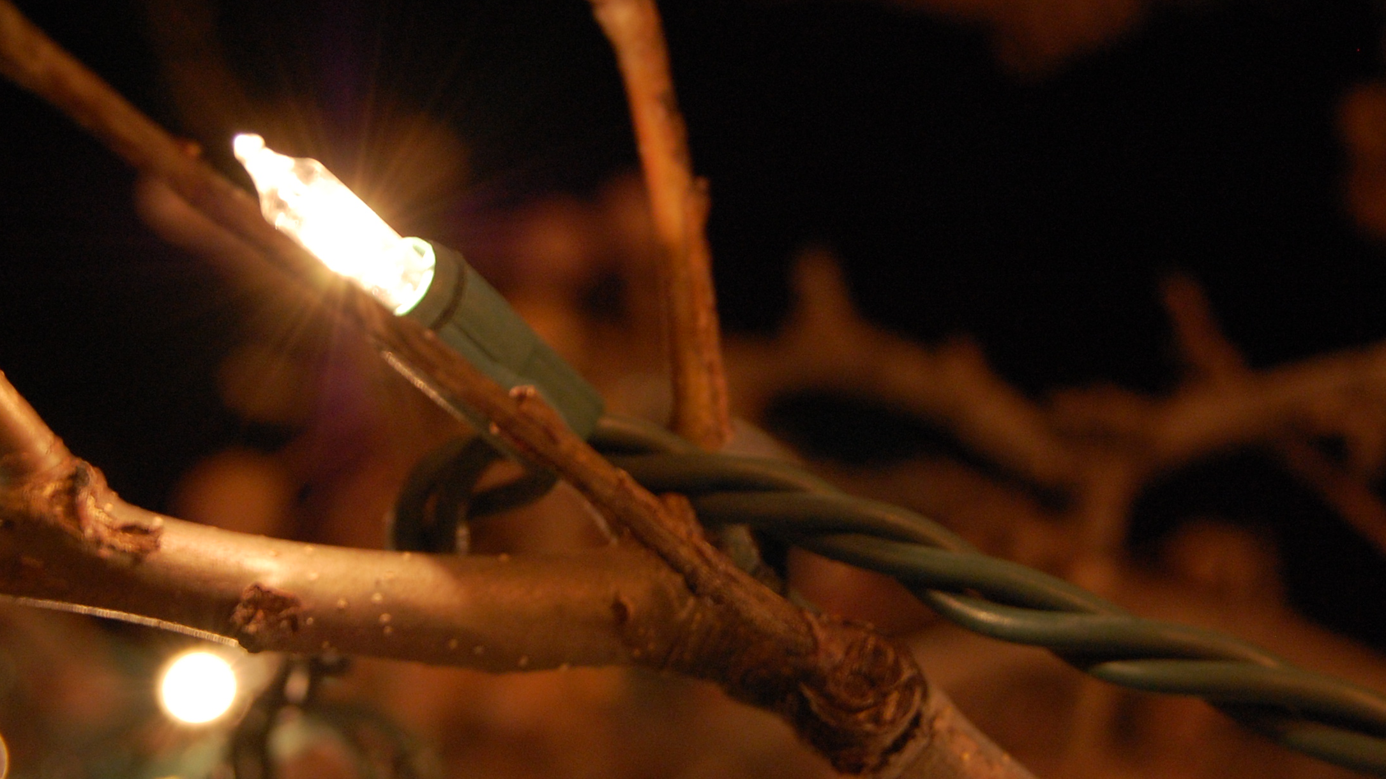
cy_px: 397
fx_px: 3197
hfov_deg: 24.4
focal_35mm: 87
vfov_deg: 13.9
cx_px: 549
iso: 800
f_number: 5
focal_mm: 40
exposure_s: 1/8
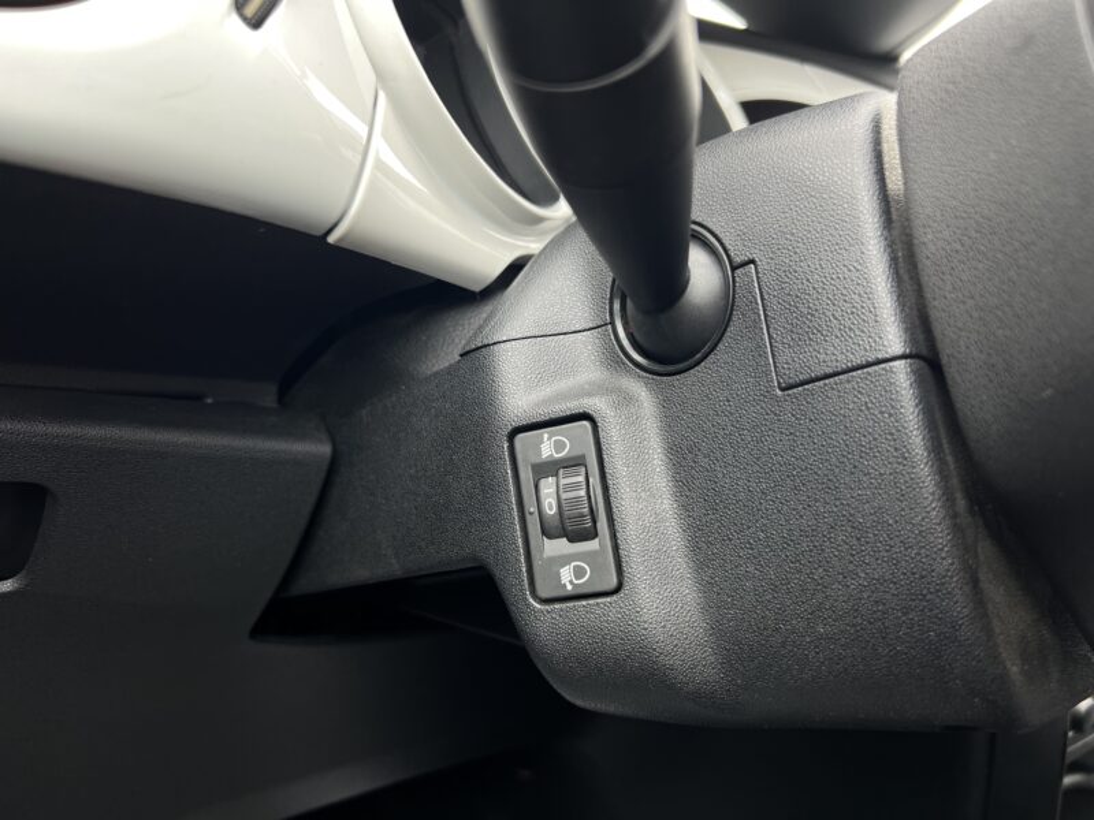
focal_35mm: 26
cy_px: 410
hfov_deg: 67.3
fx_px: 822
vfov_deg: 53.1
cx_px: 547
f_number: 1.5
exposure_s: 1/121
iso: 80
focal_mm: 5.7
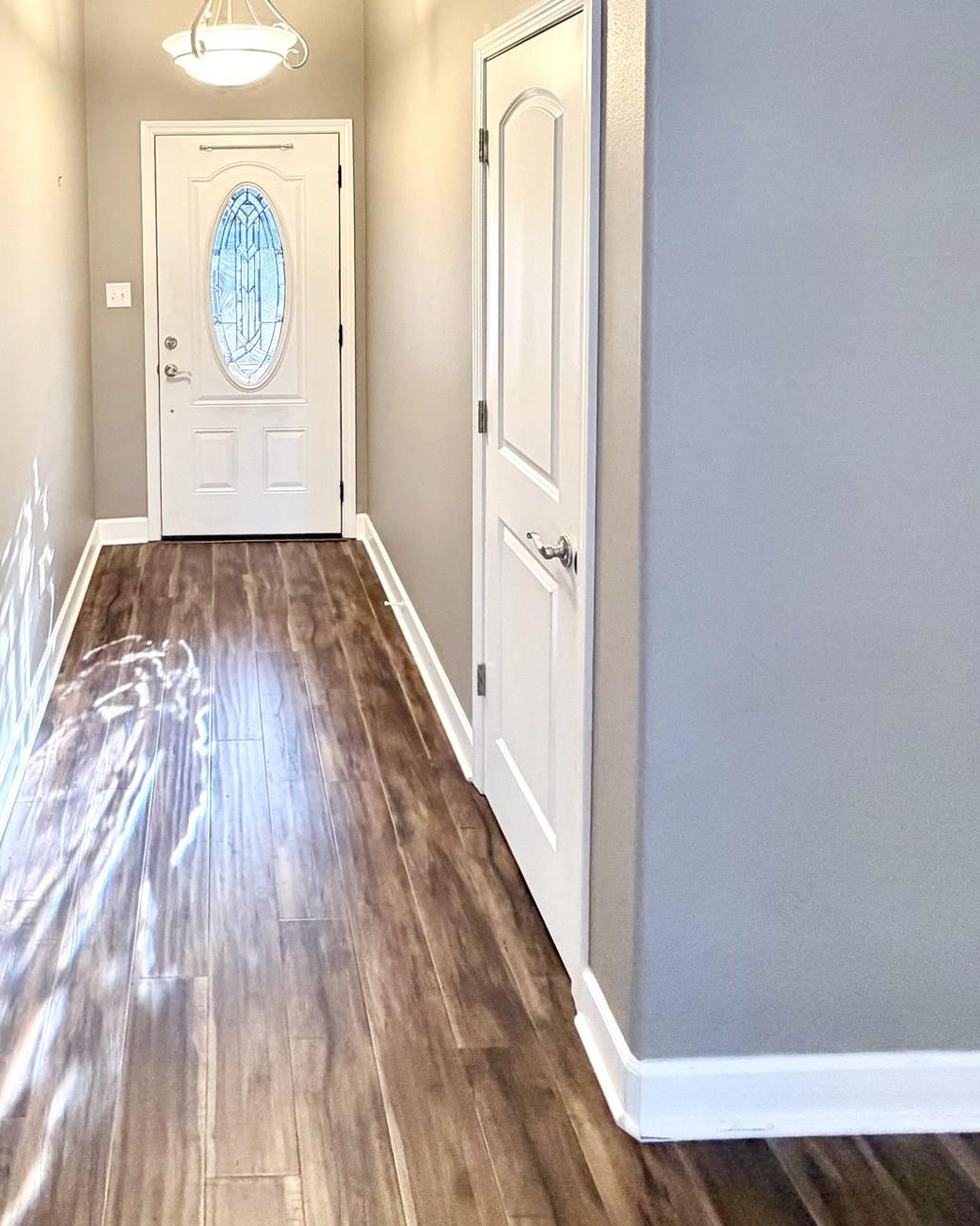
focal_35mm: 24
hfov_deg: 55.3
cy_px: 263
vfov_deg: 64.7
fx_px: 870
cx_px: 220
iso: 400
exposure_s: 1/60
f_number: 2.2
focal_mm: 2.22
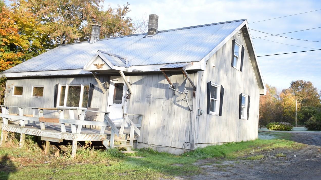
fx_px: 285
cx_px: 161
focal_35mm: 34
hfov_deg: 58.7
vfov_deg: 35.1
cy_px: 92
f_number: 3.8
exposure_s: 1/100
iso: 100
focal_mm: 21
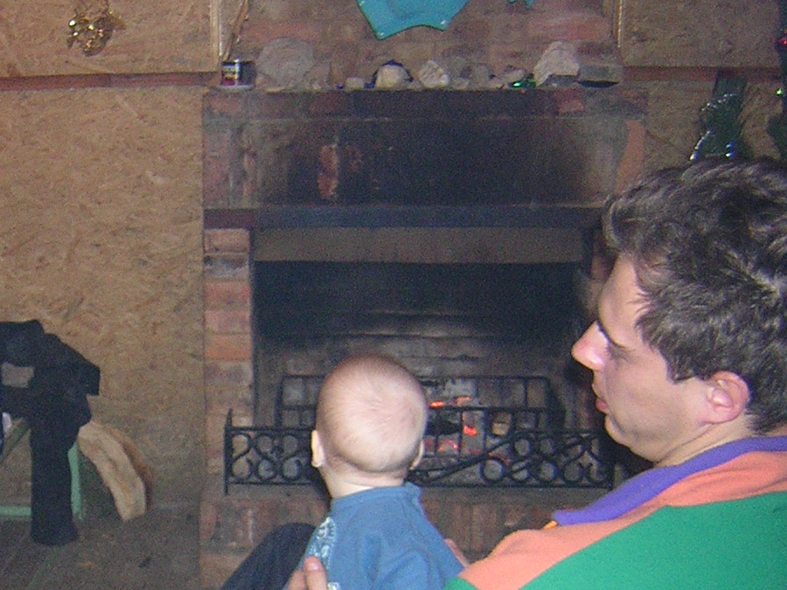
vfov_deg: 22.5
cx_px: 128
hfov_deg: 29.4
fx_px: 1455
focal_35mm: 64
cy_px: 503
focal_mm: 4.7
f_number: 2.6
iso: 392
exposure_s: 1/60.1
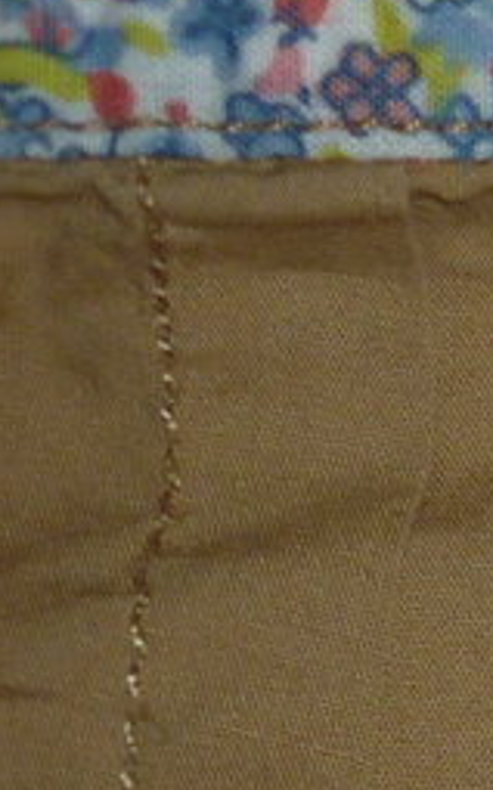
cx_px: 1719
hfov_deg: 6.3
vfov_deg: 11.3
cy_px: 933
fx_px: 3941
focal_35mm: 183
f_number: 2.8
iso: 100
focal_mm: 5.5
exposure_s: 1/60
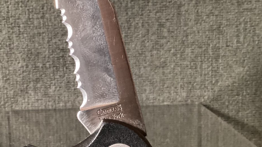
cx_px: 90
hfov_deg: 37.5
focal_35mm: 55
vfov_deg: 21.8
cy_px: 70
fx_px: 382
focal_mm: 3.3
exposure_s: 1/30
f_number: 2.4
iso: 500
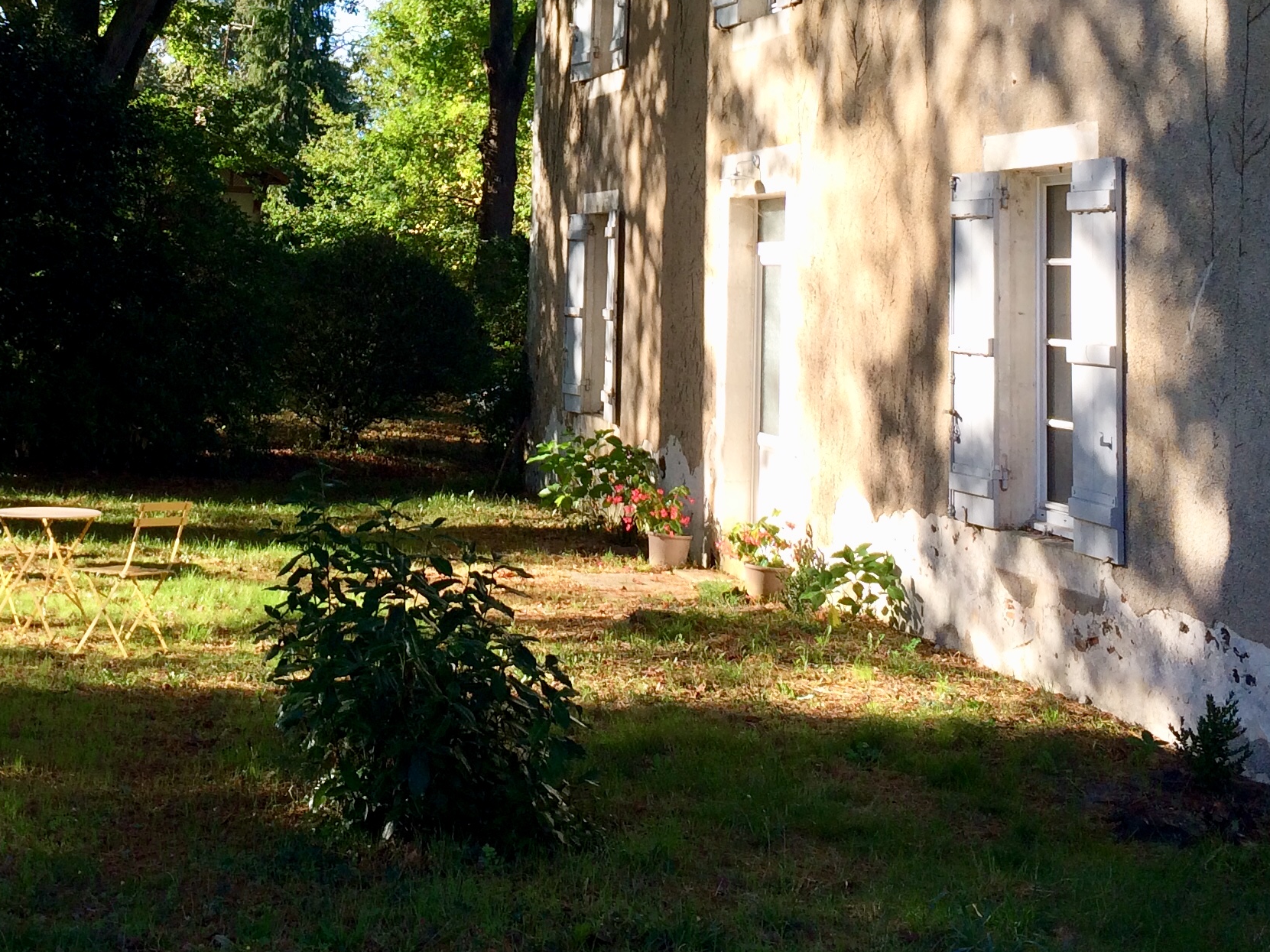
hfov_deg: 33.6
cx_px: 469
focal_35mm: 57
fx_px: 2091
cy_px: 40
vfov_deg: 24.7
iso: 32
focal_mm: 4.15
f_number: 2.2
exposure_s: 1/446
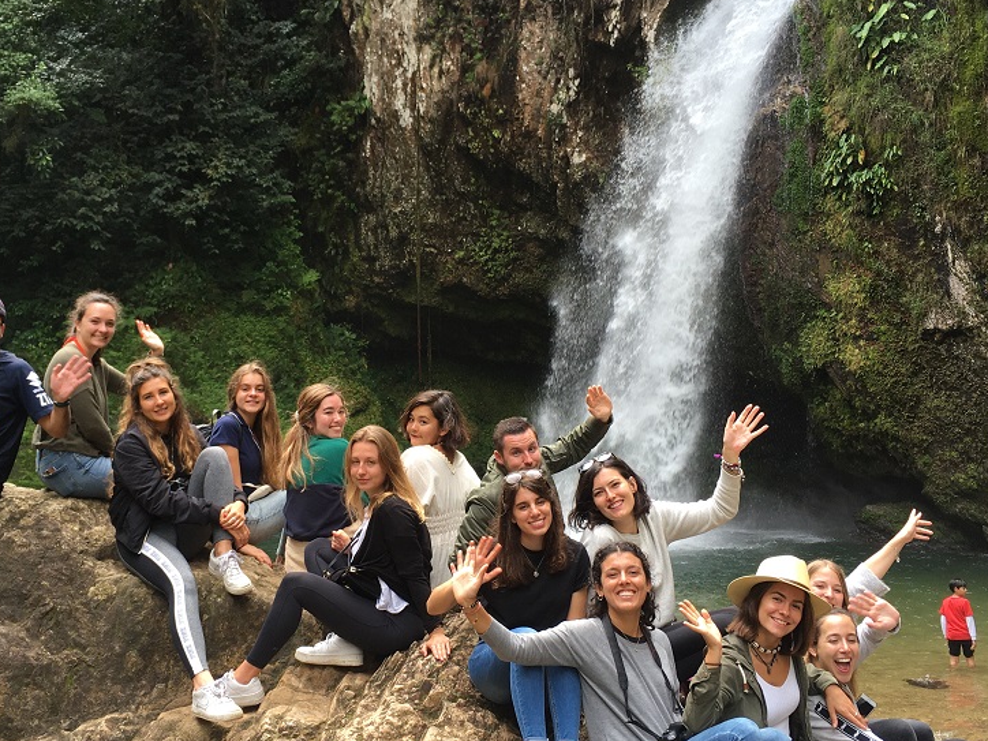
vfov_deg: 35.1
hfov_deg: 45.7
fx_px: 1170
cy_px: 386
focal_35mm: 41
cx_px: 427
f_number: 2.2
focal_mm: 4.15
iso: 25
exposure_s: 1/172
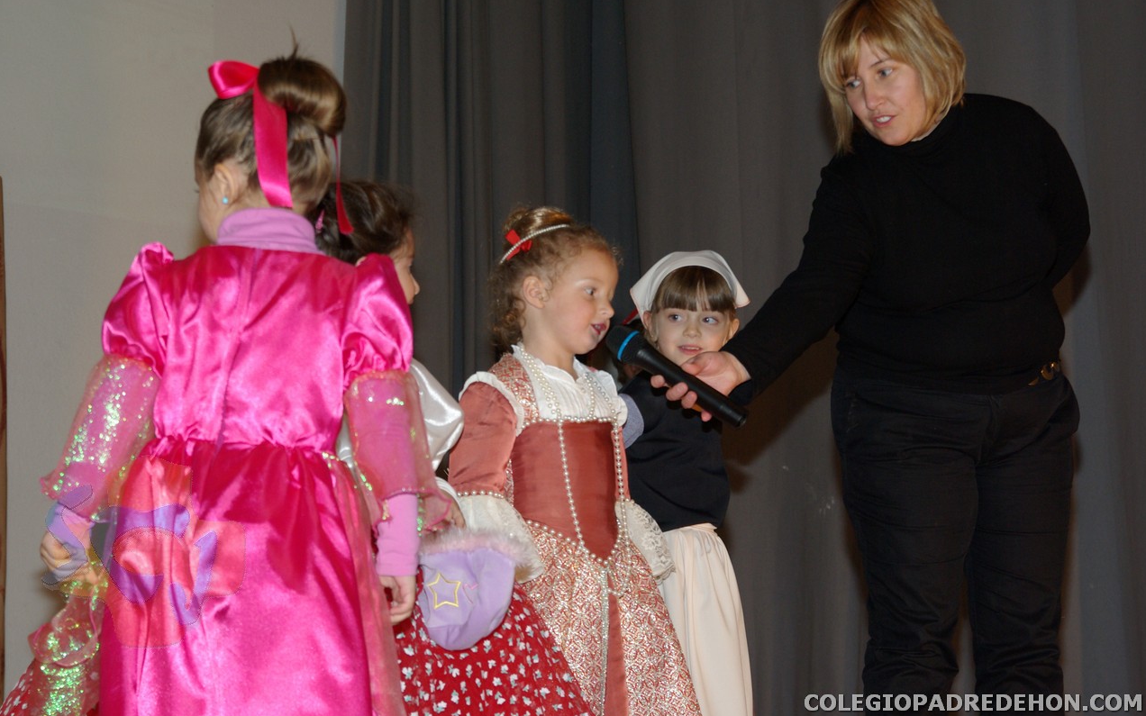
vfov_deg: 16.9
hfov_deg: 26.8
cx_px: 574
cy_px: 334
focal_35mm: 77
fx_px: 2405
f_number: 5.6
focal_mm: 50
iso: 400
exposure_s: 1/60
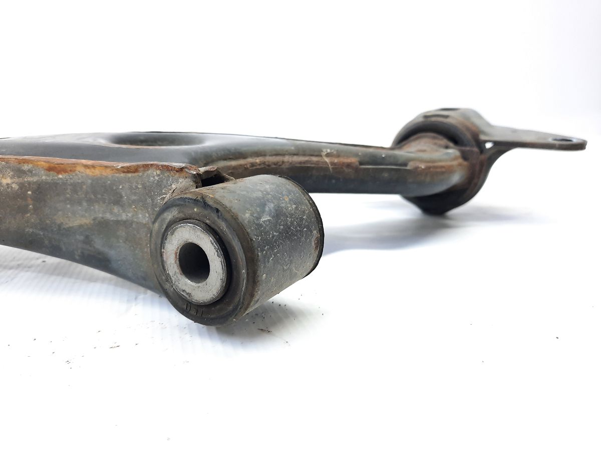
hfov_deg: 69.4
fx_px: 434
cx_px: 300
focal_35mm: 25
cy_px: 226
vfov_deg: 54.9
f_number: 2
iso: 160
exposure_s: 1/50
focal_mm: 4.6
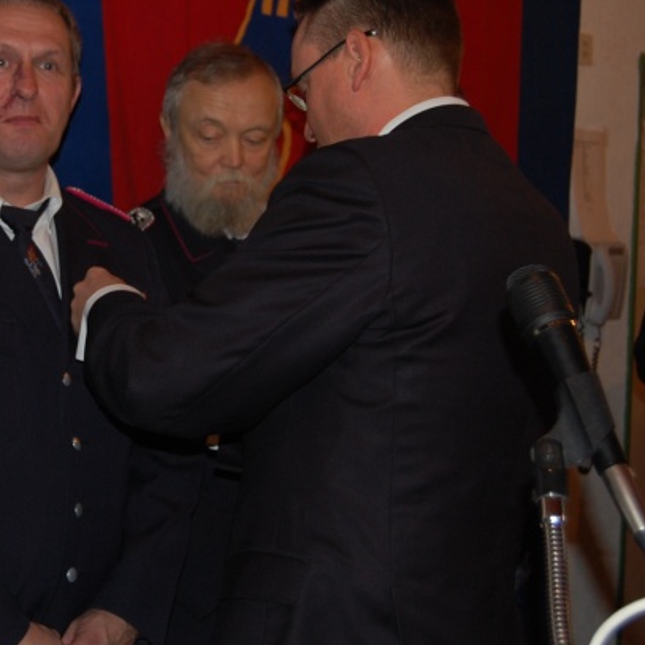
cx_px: 113
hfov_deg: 23.6
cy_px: 299
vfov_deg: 24.0
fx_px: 1518
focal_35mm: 72
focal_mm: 32
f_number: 4.5
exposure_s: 1/60
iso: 400
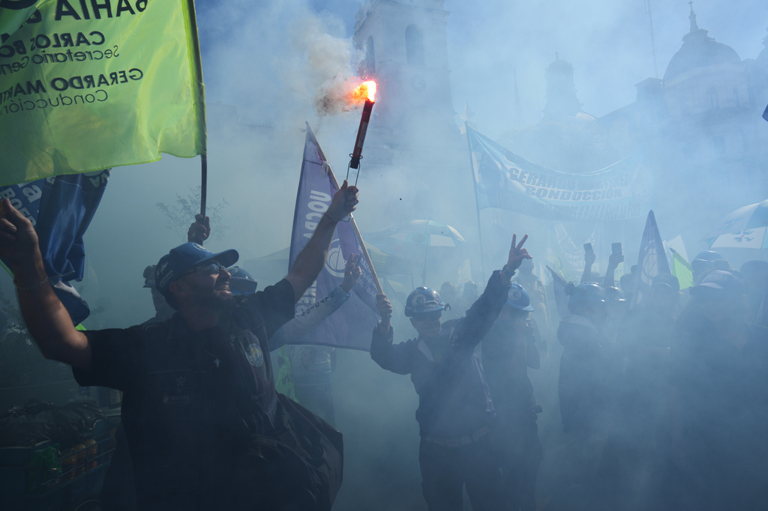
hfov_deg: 73.8
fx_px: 512
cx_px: 384
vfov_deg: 53.1
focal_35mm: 24
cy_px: 256
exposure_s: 1/1000
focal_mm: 24
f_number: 9
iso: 160
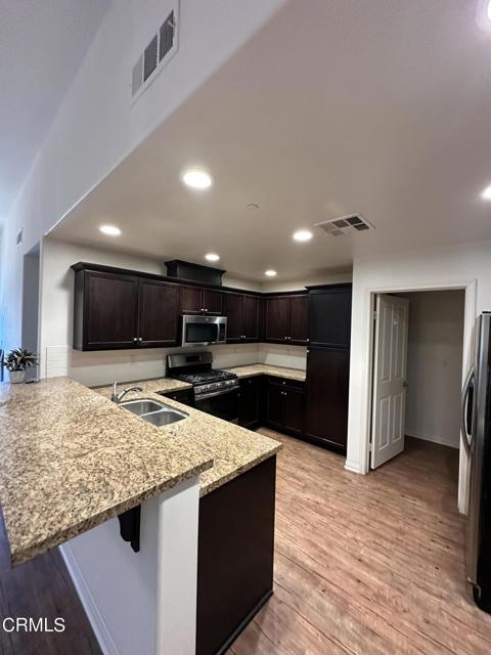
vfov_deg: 102.1
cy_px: 328
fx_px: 265
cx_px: 246
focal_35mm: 14
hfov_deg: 85.7
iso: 640
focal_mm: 2.22
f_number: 2.2
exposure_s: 1/60
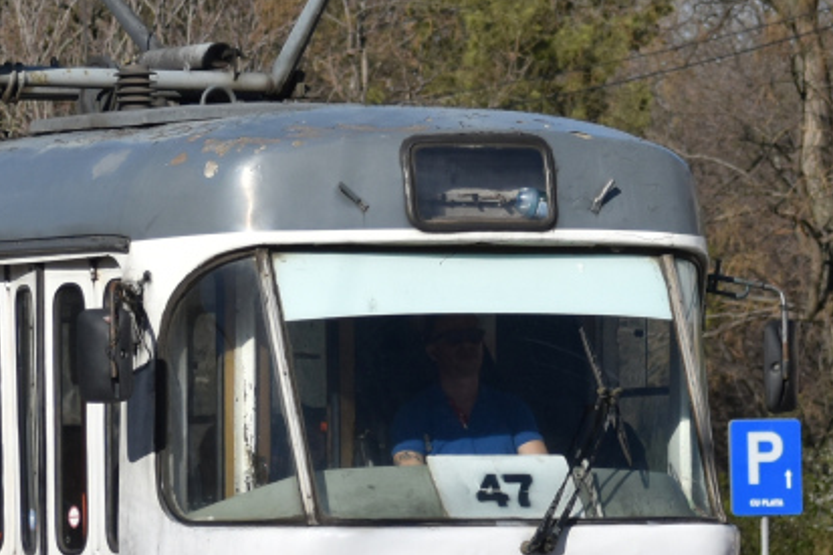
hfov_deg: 4.8
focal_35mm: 425
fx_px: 9830
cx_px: 10
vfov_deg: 3.2
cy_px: 334
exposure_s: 1/2500
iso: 200
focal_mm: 90
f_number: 4.8
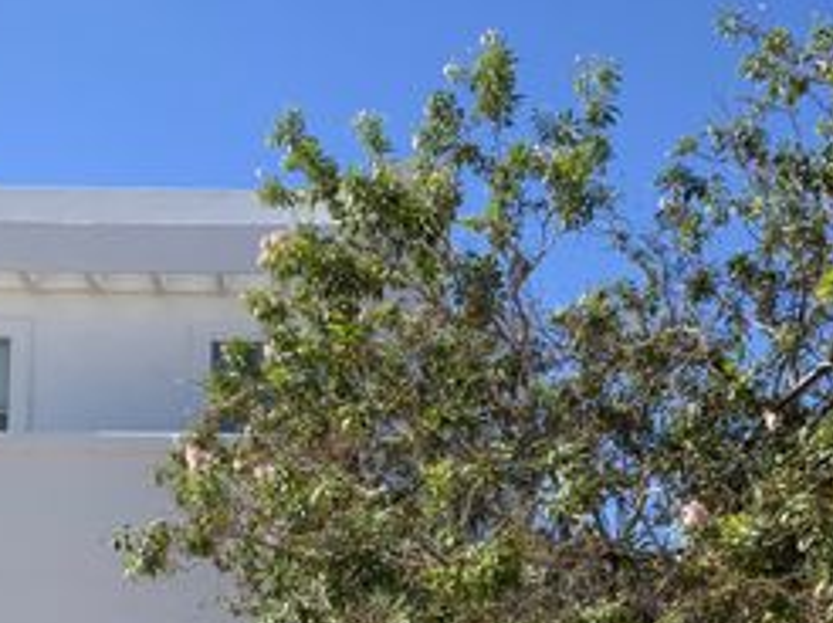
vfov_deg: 23.8
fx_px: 1418
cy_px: 608
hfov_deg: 32.7
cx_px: 362
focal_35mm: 59
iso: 16
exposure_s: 1/1848
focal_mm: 3
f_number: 1.8
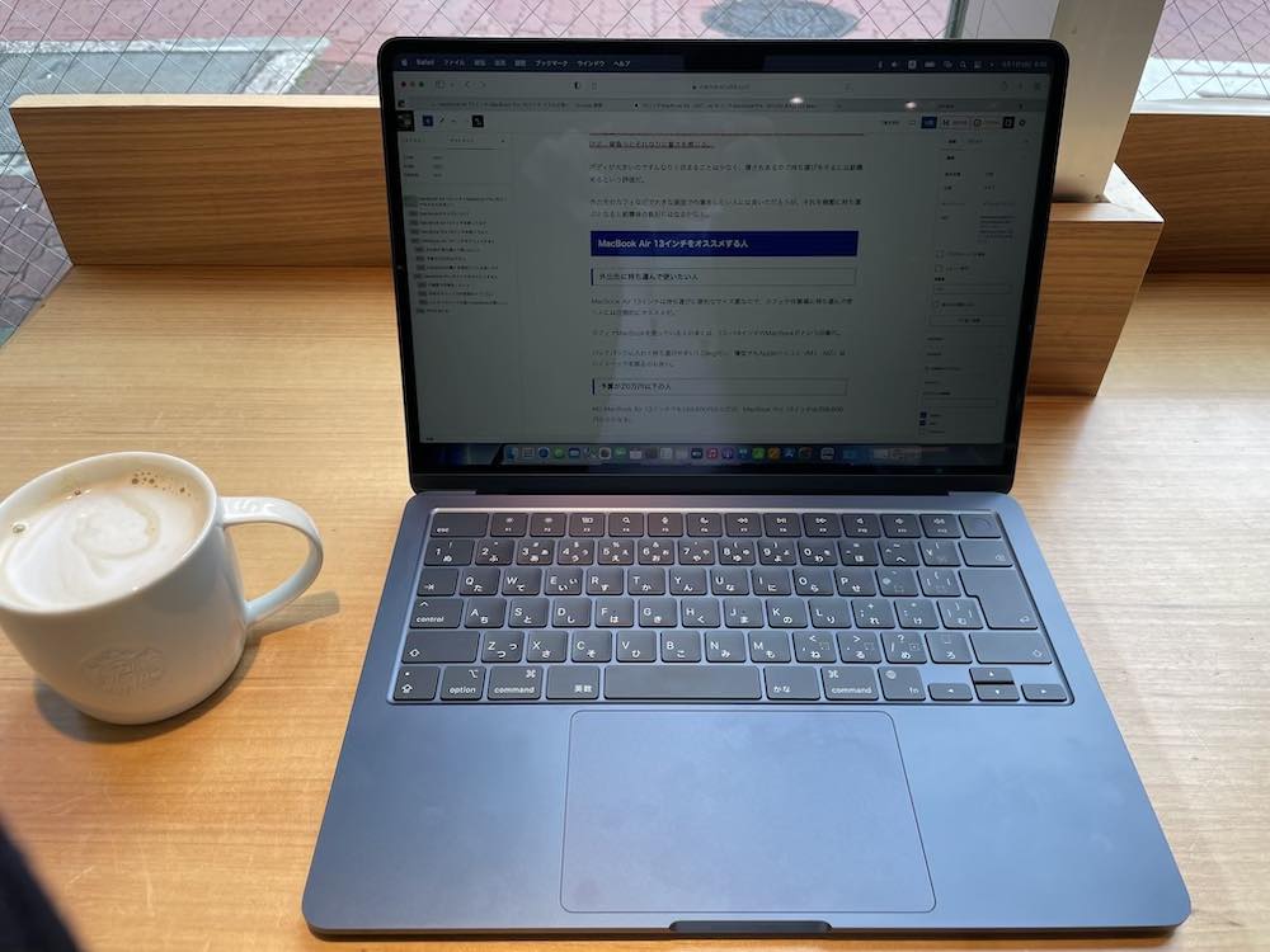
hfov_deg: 67.3
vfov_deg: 53.1
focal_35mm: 26
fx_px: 954
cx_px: 635
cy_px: 476
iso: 50
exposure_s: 1/121
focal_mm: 4.2
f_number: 1.6
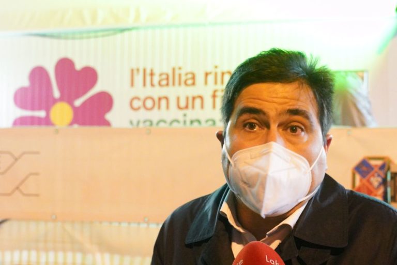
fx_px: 364
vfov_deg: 40.0
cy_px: 132
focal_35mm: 33
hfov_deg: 57.2
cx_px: 198
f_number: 5
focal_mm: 33
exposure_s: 1/50
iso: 12800
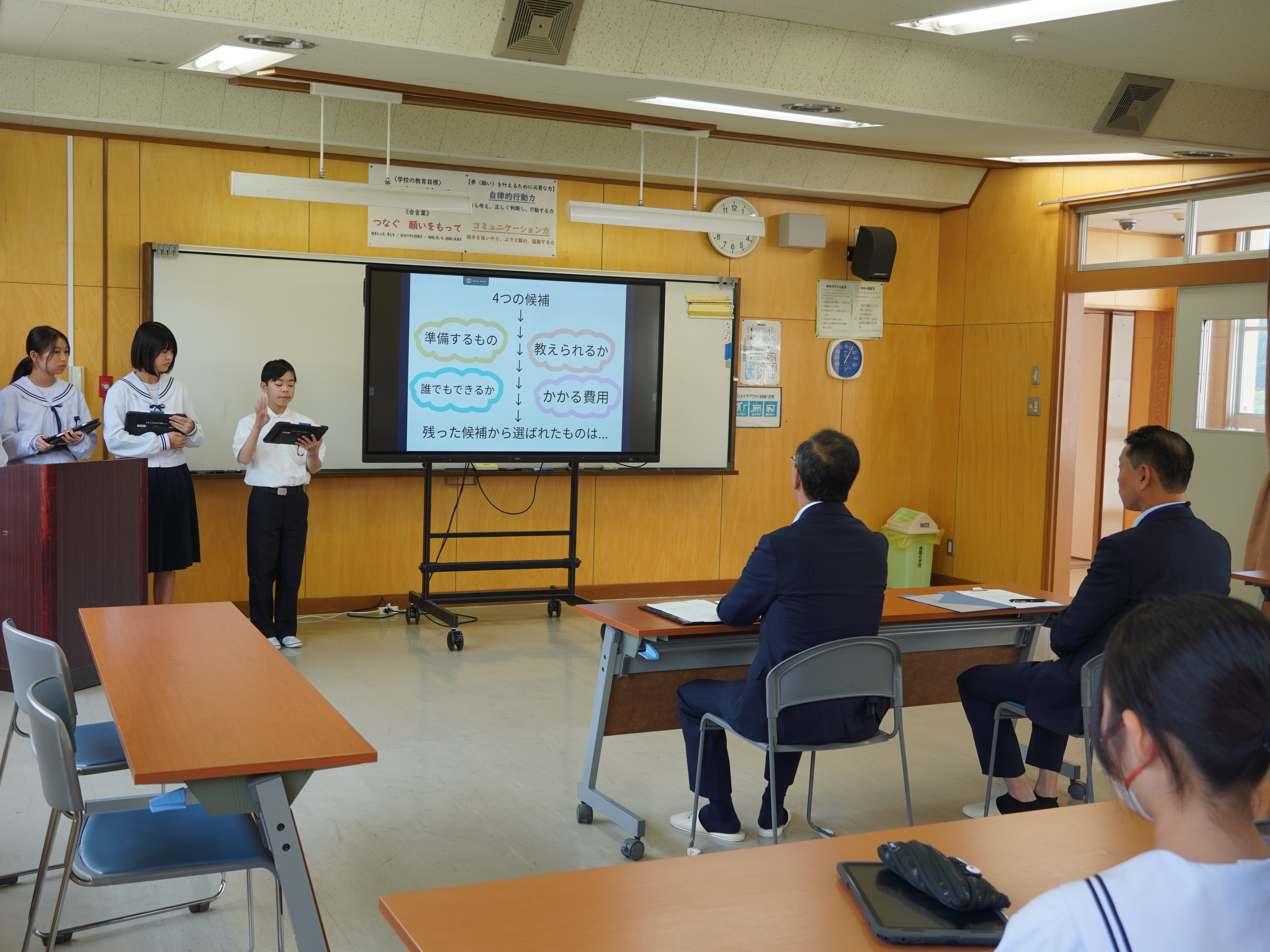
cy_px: 477
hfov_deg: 49.4
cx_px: 580
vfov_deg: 38.1
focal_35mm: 38
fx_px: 1377
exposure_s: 1/40
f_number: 4
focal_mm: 23
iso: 100
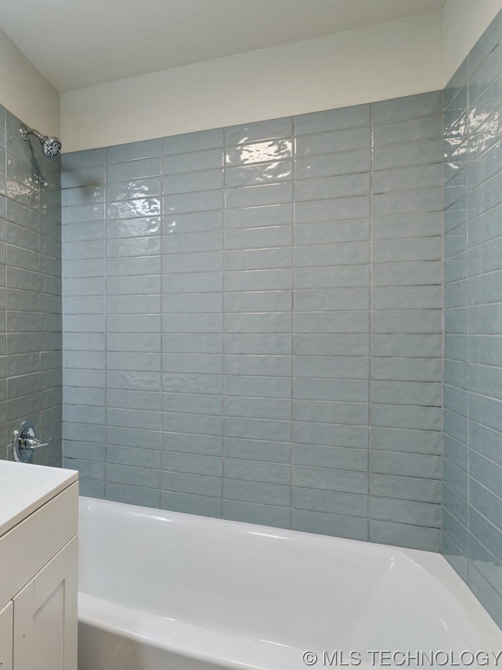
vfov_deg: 76.4
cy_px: 337
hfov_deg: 55.6
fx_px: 425
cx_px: 83
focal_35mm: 22
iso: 200
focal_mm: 10
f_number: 6.3
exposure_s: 1/40
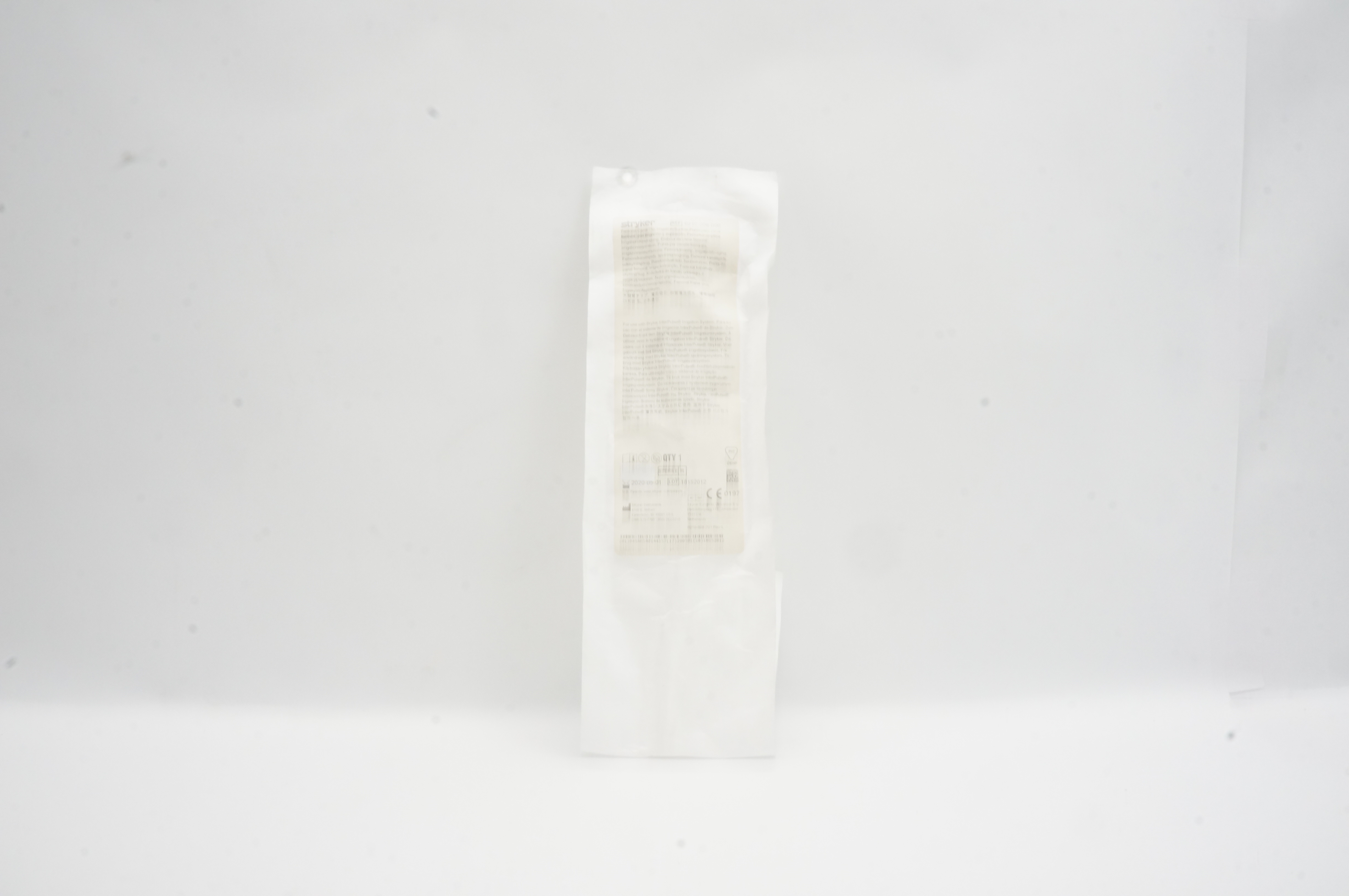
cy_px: 448
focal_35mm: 27
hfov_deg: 67.4
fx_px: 1011
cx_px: 674
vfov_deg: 47.8
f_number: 22
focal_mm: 18
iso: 800
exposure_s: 1/10
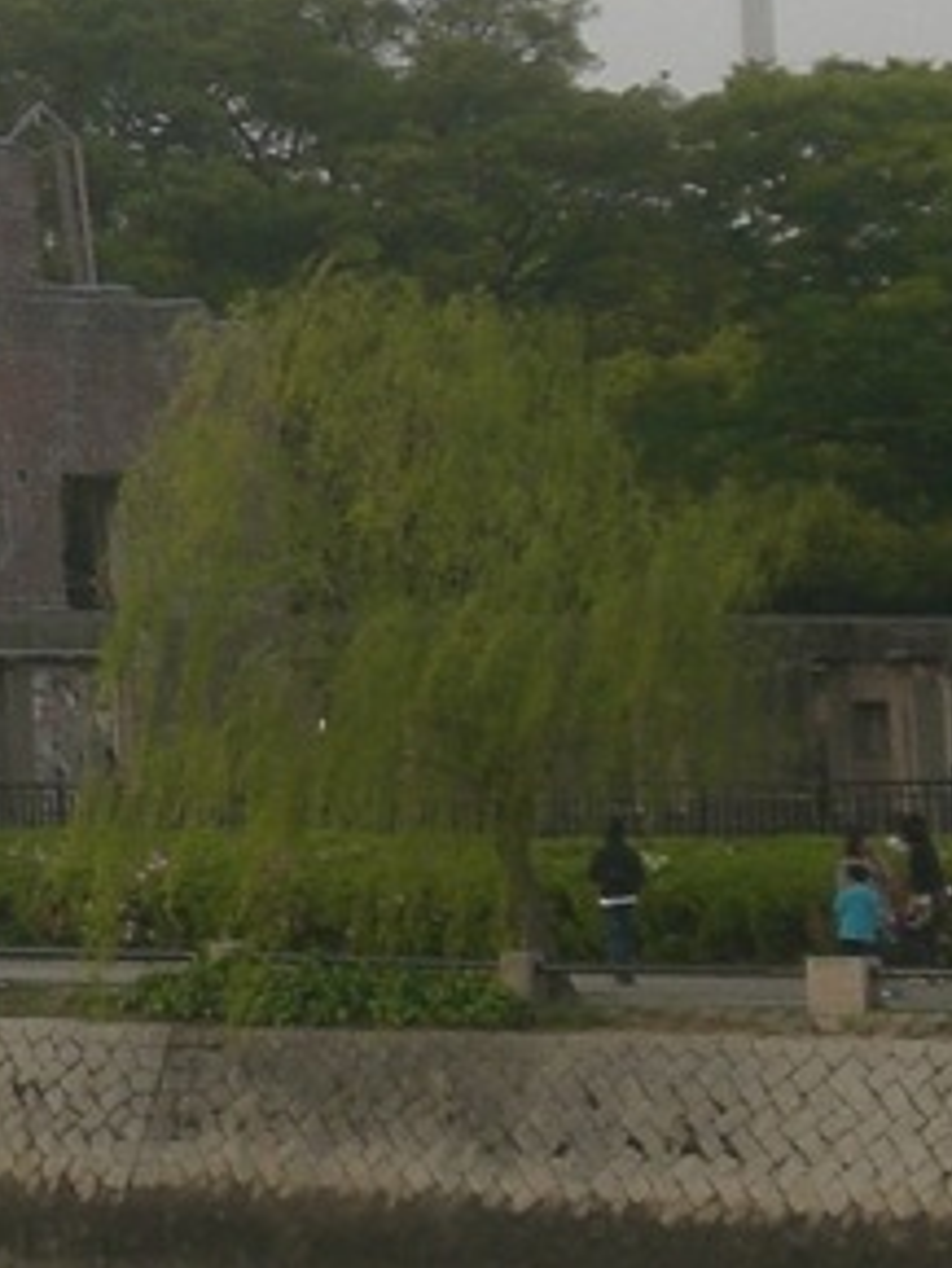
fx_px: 7988
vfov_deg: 9.0
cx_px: -741
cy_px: 149
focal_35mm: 218
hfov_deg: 6.7
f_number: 4
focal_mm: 10.4
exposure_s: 1/125
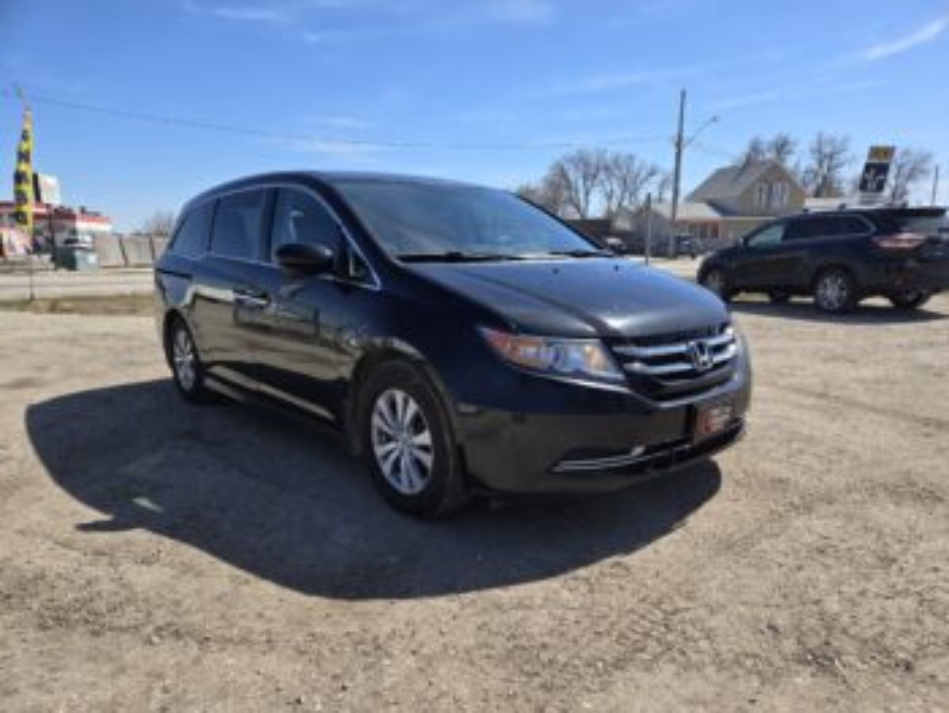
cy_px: 356
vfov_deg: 58.9
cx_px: 474
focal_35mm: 23
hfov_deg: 73.9
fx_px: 631
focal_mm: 5.4
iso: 50
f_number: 1.8
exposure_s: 1/2921
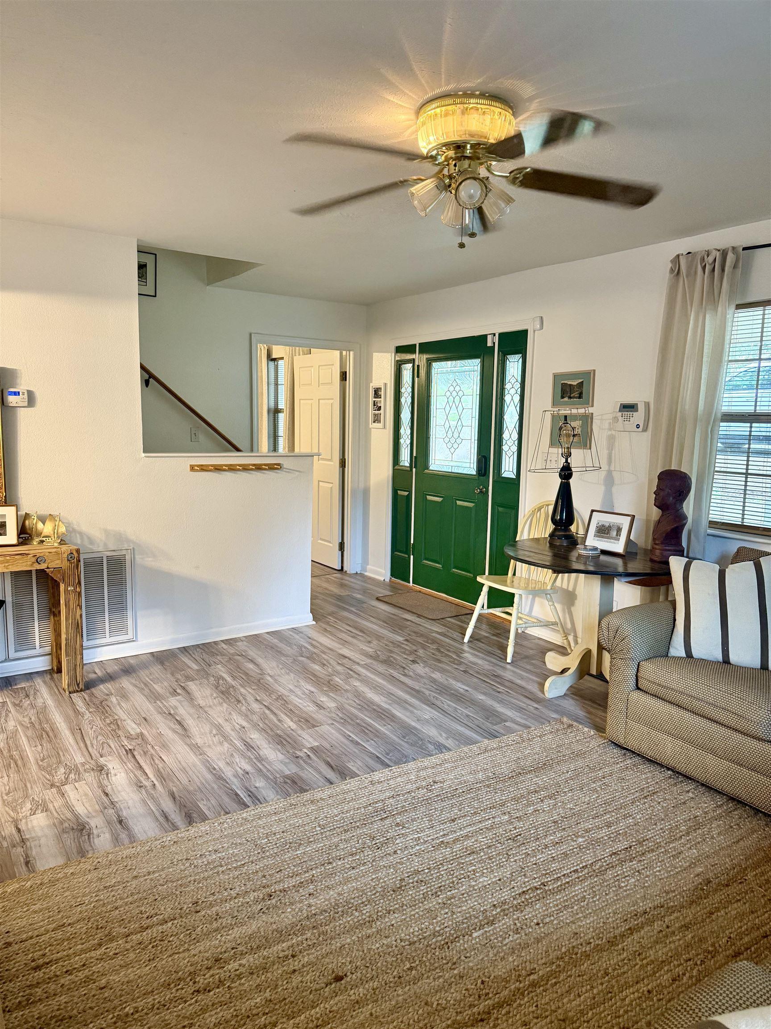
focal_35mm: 24
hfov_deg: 56.8
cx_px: 386
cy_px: 514
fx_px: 713
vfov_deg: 71.6
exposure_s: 1/60
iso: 320
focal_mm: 6.76
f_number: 1.78
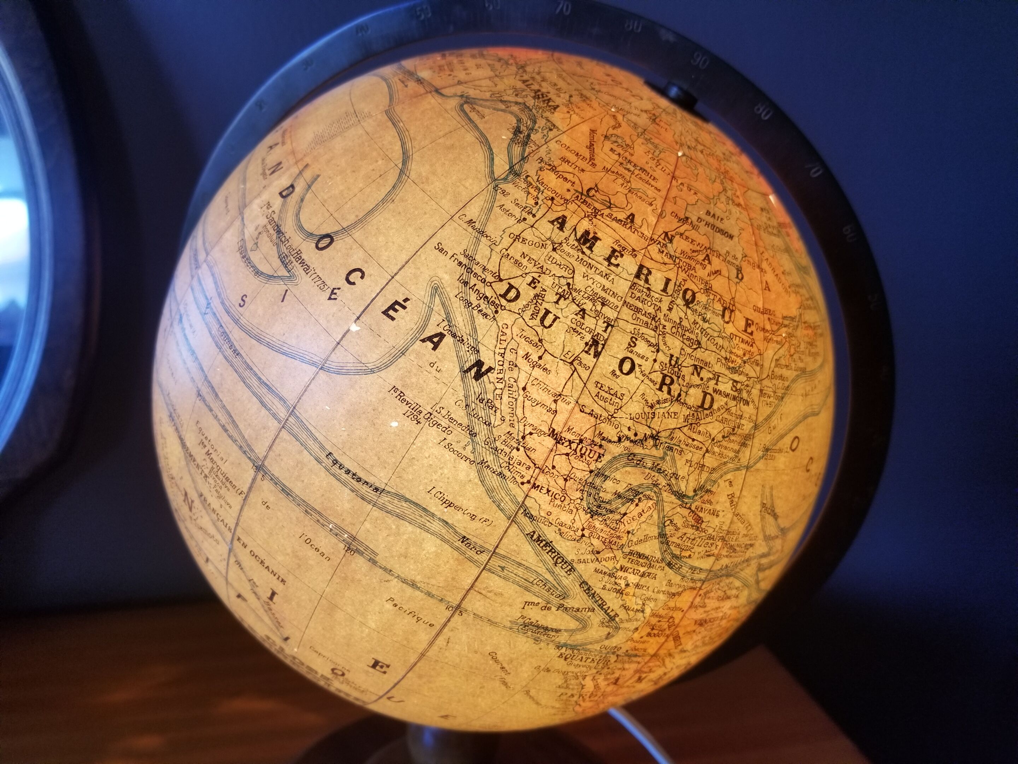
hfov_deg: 67.3
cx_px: 509
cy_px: 382
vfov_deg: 53.1
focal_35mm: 26
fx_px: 765
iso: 125
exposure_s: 1/100
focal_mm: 4.25
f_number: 1.7
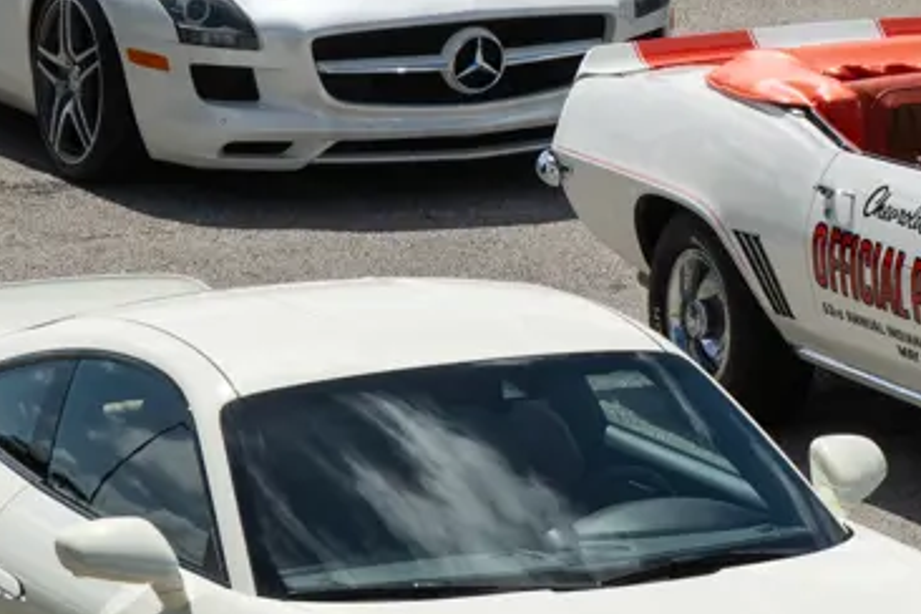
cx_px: 1119
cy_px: 146
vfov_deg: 3.5
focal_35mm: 394
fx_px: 10079
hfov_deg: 5.2
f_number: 11
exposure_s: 1/250
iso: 64
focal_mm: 97
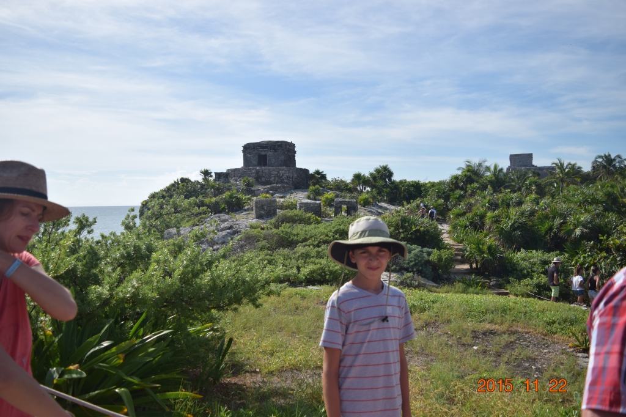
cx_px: 313
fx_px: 521
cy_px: 208
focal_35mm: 30
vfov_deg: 43.6
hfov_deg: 61.9
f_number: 3.8
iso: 200
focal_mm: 20
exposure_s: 1/3200
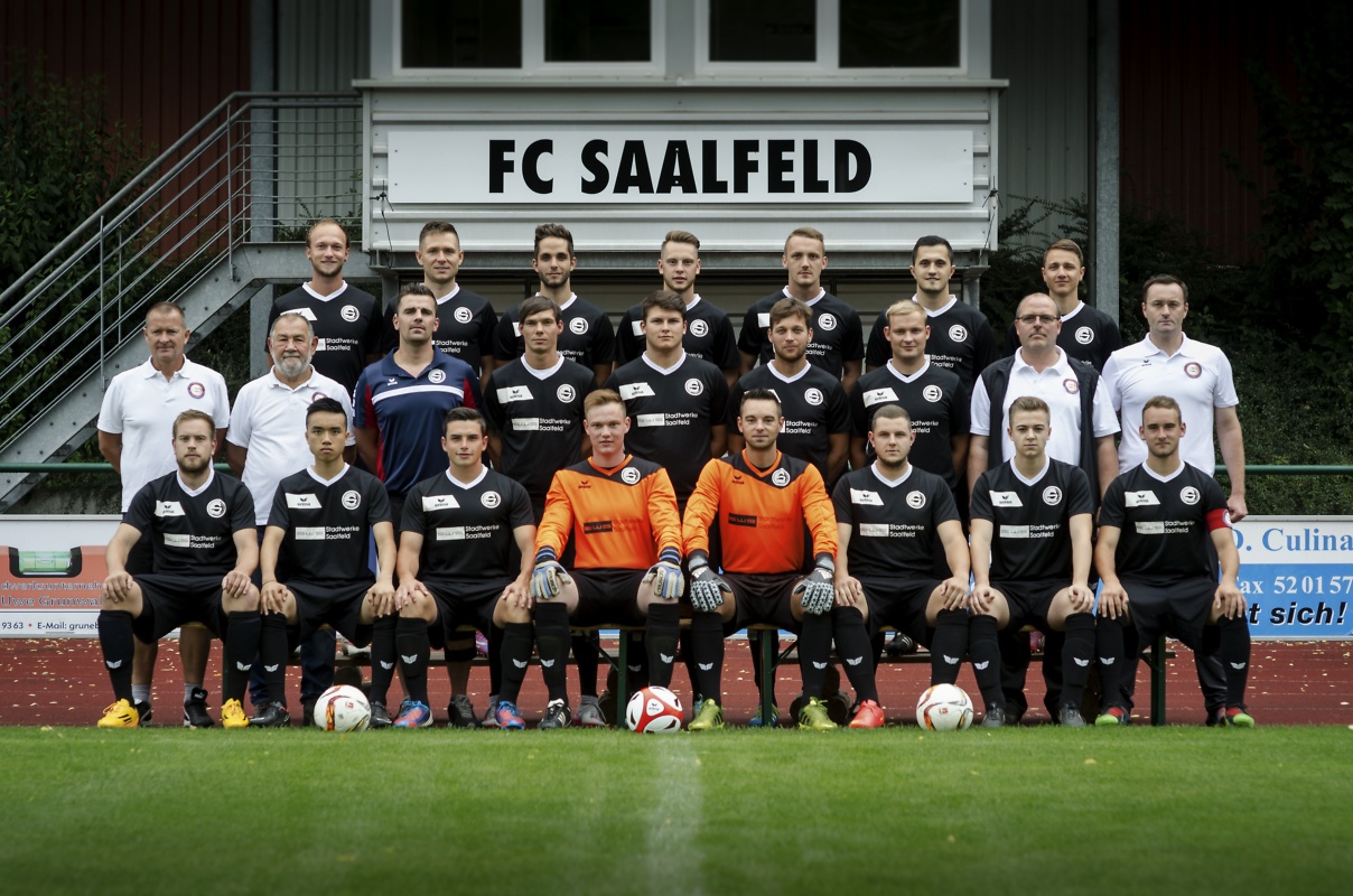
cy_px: 448
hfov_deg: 16.1
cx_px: 676
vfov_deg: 10.7
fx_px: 4782
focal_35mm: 128
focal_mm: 85
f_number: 5.6
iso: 500
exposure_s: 1/200
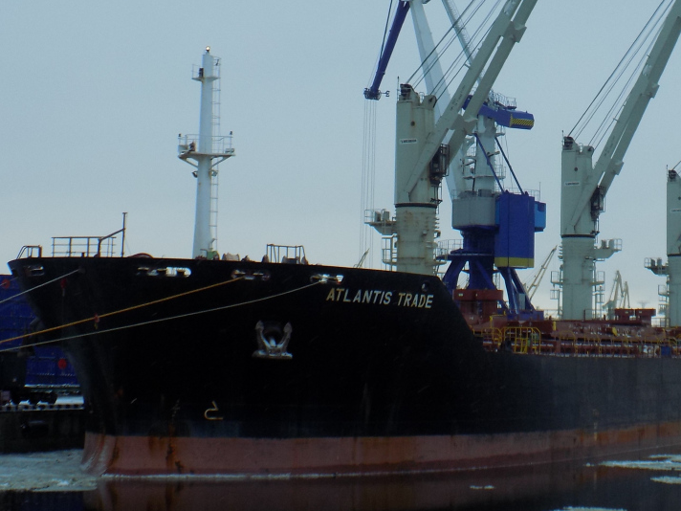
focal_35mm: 84
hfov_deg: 23.1
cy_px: 220
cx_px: 506
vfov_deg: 17.6
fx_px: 1653
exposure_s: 1/80
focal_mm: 8.1
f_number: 3.7
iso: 80
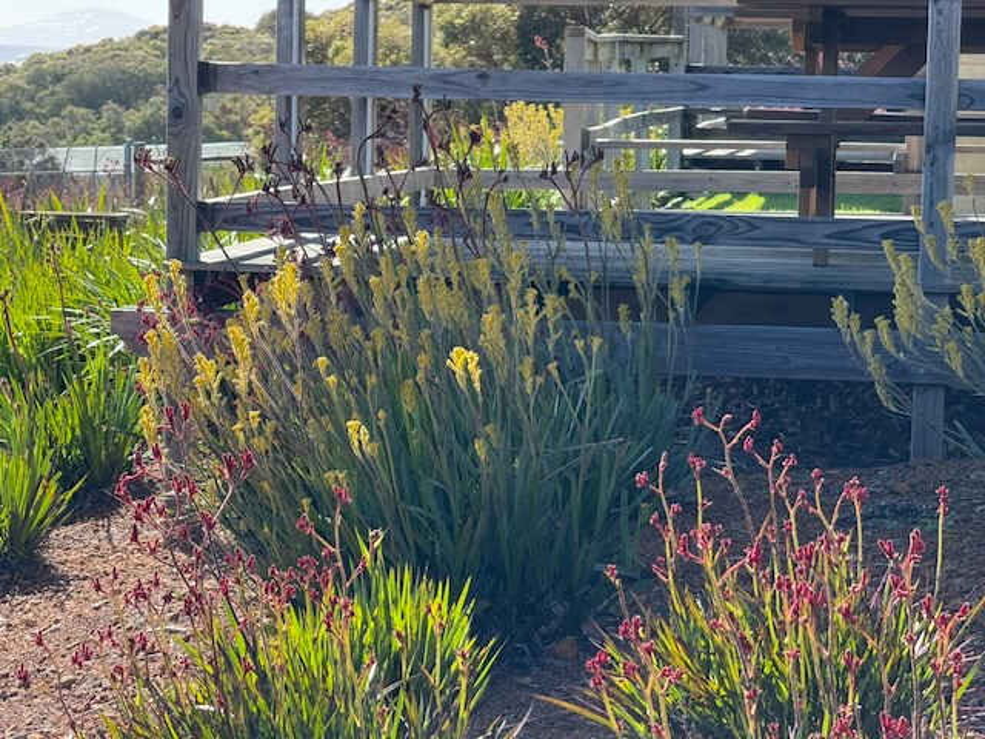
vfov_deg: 12.3
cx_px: 492
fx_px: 3415
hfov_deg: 16.4
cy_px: 370
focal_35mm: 120
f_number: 2.8
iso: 64
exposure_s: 1/404
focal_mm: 15.66
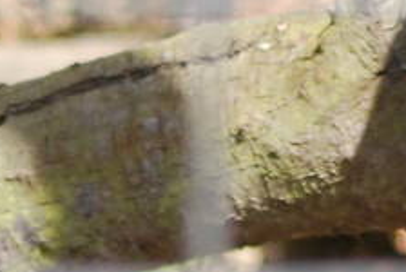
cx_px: 1060
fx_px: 10423
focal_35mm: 923
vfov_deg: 1.5
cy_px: -674
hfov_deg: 2.2
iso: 200
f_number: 5
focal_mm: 86
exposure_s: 1/400
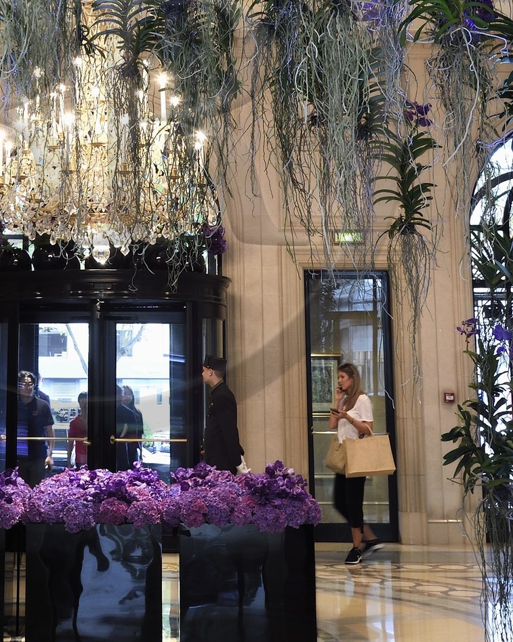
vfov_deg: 27.0
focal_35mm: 69
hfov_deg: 21.8
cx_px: 88
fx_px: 1310
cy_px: 121
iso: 800
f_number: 6.3
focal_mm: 29
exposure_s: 1/13
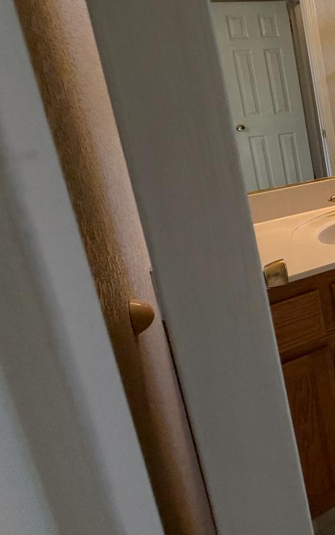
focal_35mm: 30
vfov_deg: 60.5
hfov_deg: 26.9
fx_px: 438
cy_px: 155
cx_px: 521
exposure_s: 1/120
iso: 200
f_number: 2.2
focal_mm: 2.22
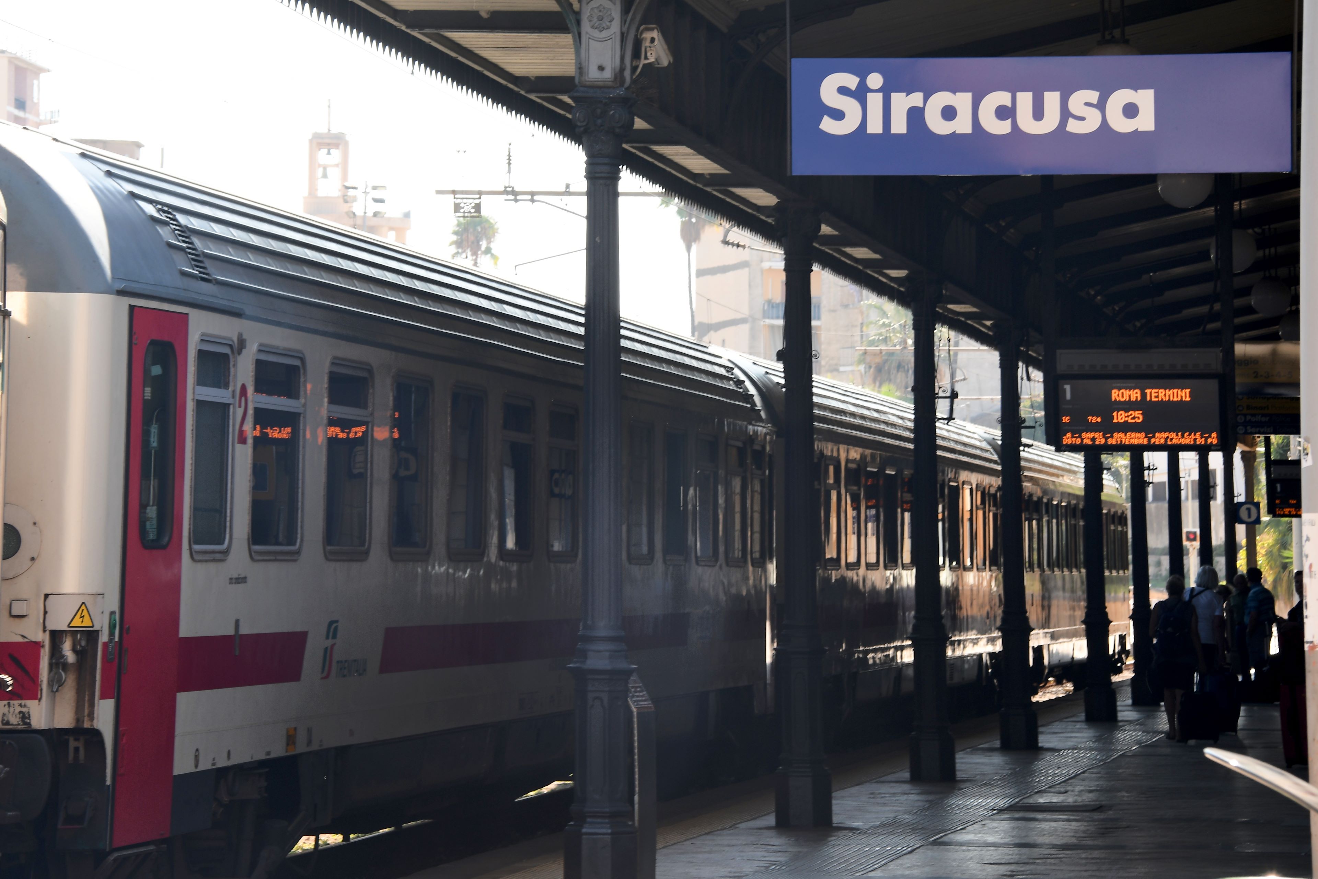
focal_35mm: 157
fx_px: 5747
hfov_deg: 13.1
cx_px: 659
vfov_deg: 8.7
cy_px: 440
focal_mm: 105
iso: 125
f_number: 10
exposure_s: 1/20
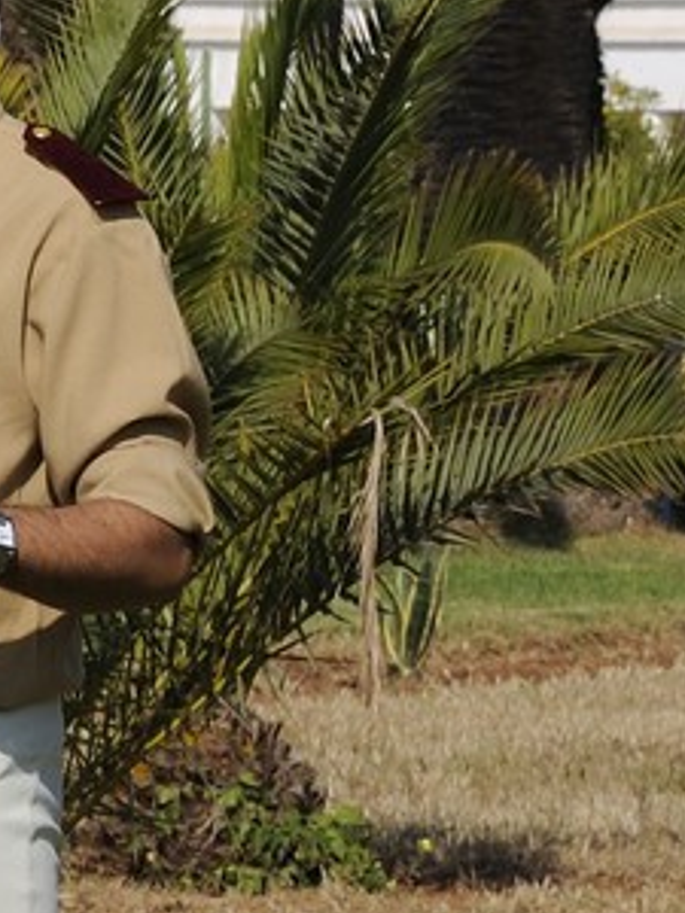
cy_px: 633
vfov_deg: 3.7
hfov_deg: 2.7
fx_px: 14195
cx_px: -1696
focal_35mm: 538
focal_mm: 105
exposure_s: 1/320
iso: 200
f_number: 13
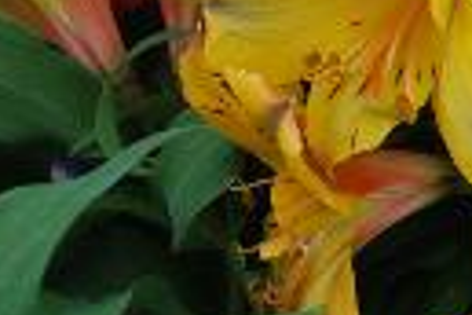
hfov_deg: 15.5
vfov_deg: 10.9
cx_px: 717
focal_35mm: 121
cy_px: -143
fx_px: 1586
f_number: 8
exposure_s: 1/60
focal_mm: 26
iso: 140
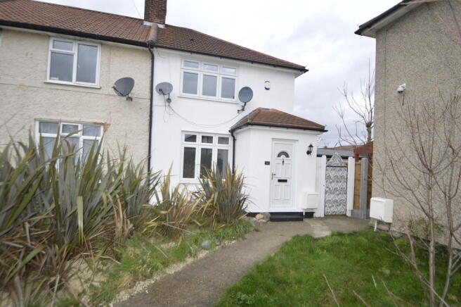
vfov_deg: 67.3
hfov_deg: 90.1
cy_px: 154
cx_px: 230
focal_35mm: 18
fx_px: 230
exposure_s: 1/125
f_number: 4
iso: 125
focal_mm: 12
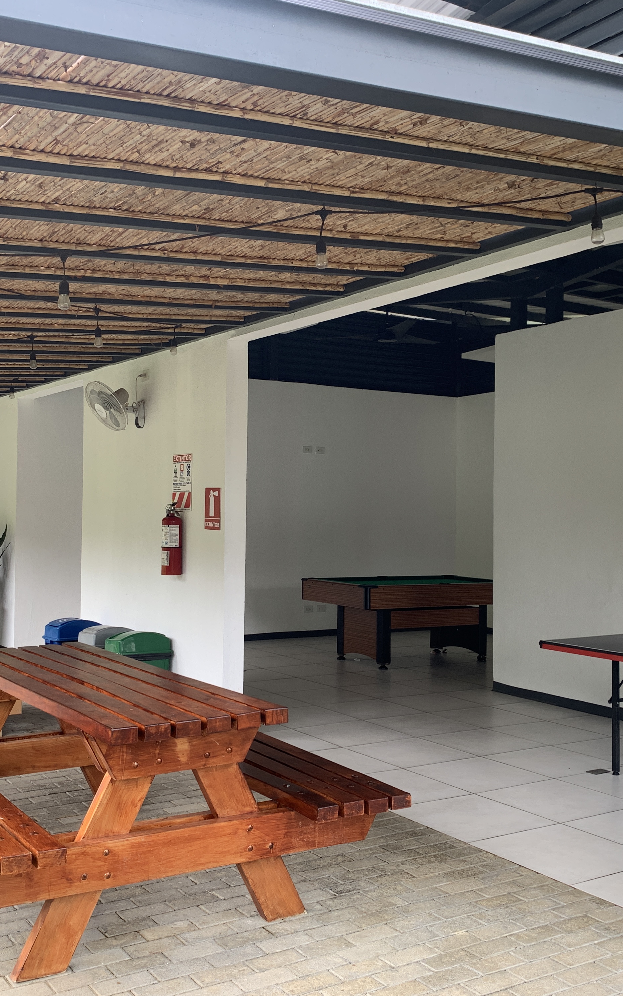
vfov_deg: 52.7
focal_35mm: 37
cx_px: 279
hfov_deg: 34.4
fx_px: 1005
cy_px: 496
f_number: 1.8
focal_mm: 4.25
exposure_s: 1/147
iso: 25
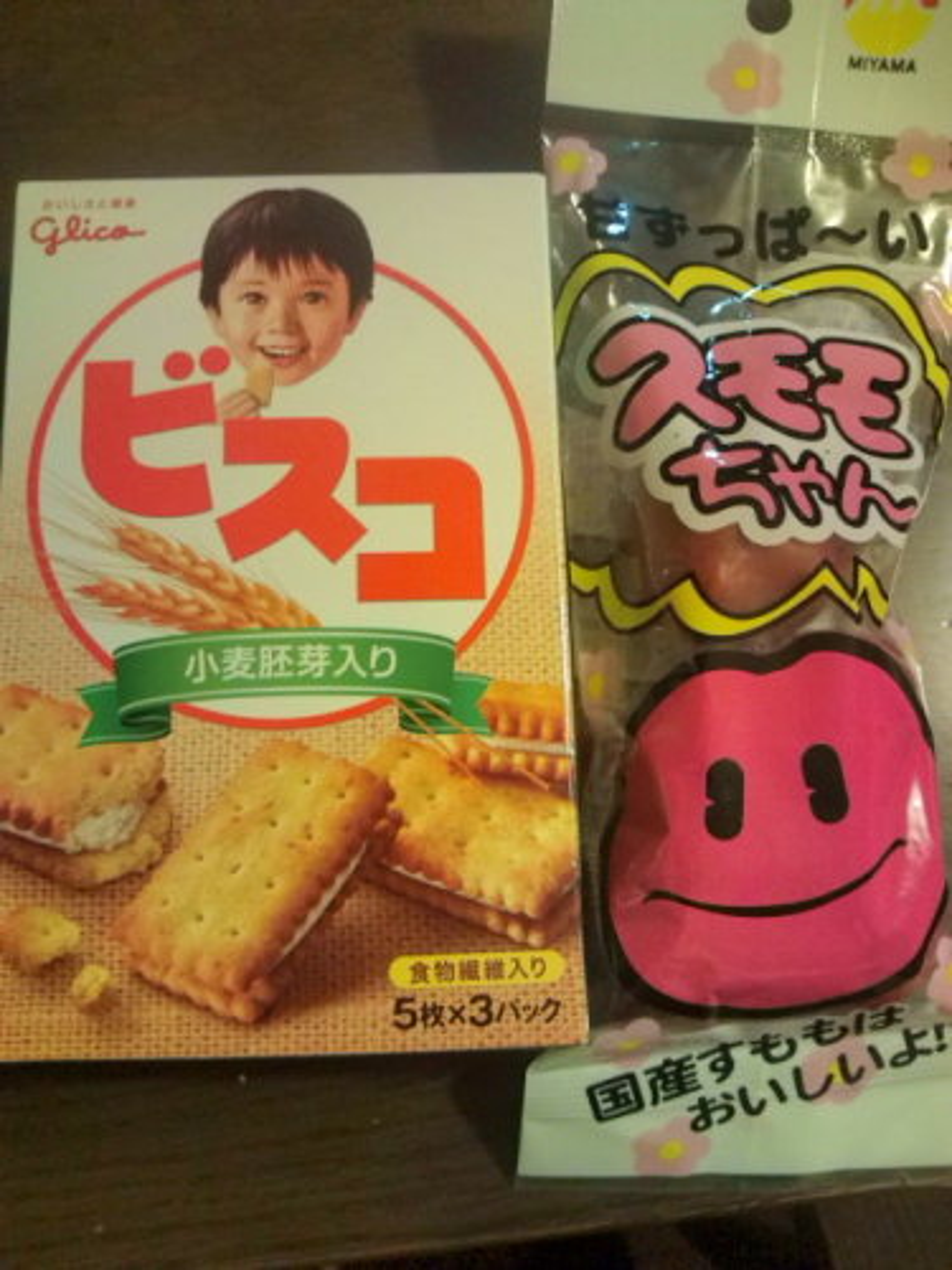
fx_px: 1173
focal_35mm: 32
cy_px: 635
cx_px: 476
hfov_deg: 44.2
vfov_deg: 56.8
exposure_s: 1/7.6
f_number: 2.8
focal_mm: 3.3
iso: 102
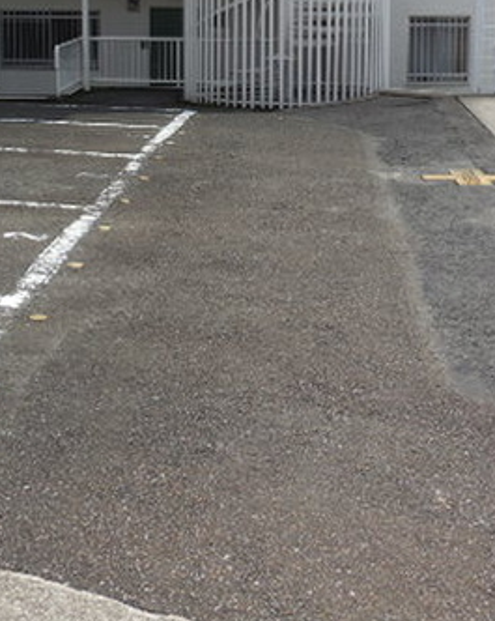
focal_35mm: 70
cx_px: 183
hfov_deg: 21.8
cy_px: 136
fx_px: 1284
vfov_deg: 26.7
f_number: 3.4
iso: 125
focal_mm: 6.1
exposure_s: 1/1000
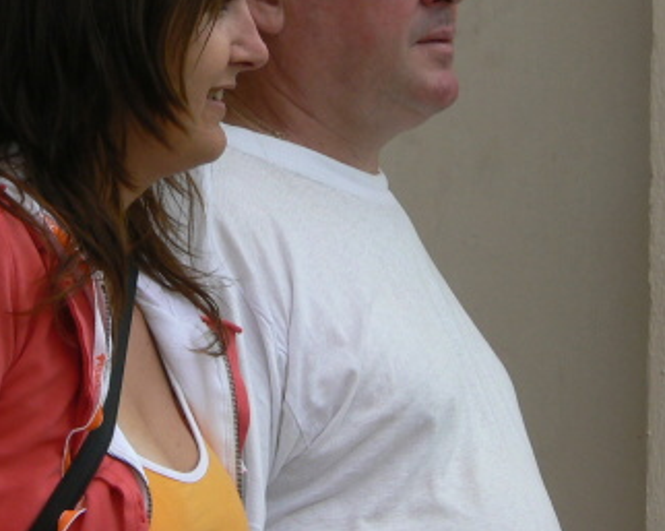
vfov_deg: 2.7
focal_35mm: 566
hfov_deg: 3.4
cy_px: 232
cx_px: 165
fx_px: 11130
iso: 80
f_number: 5.6
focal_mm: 41.9
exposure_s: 1/320
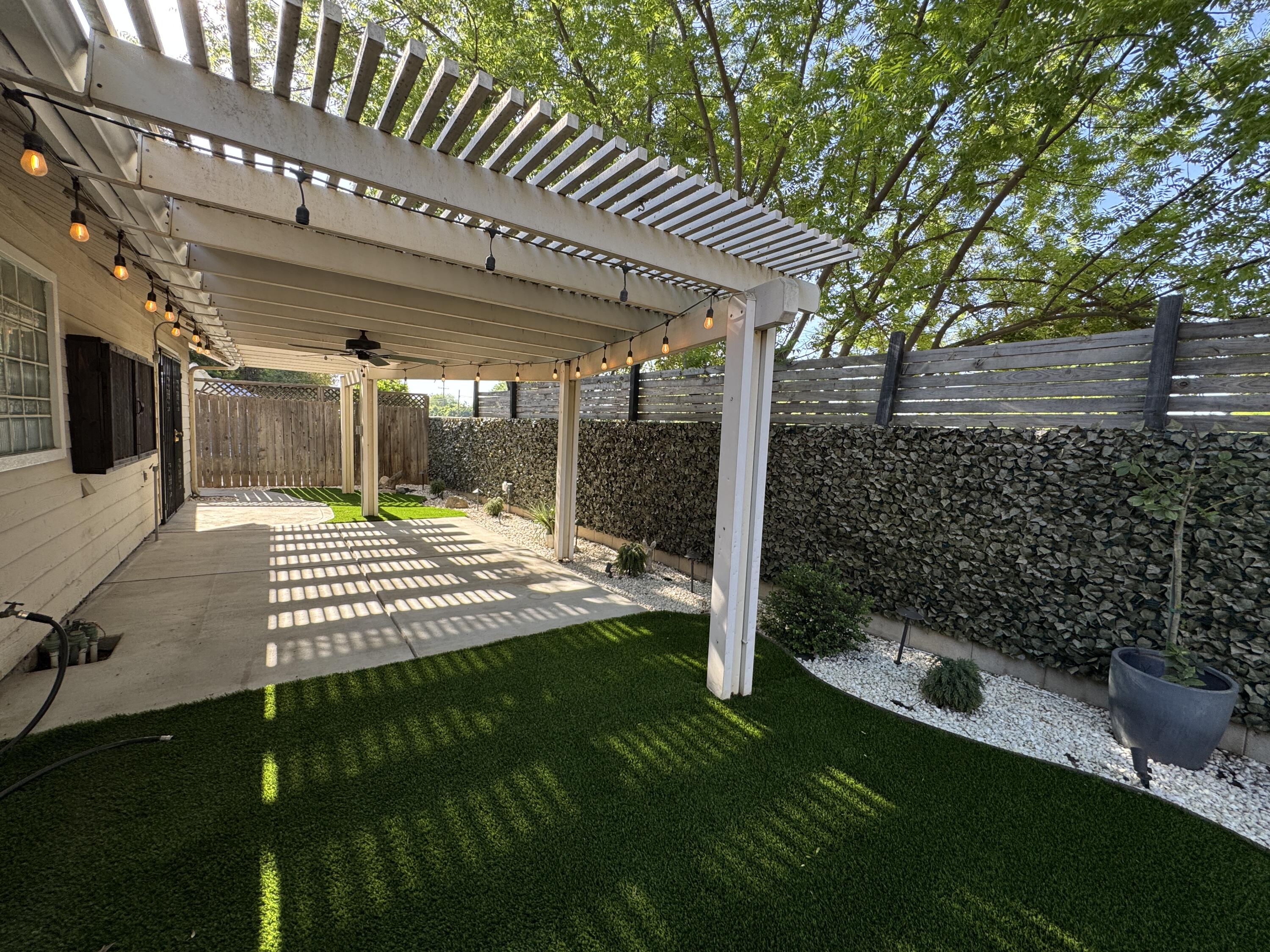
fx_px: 514
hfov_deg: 102.1
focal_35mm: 14
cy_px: 476
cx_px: 635
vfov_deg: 85.7
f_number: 2.2
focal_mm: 2.22
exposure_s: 1/218
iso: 40
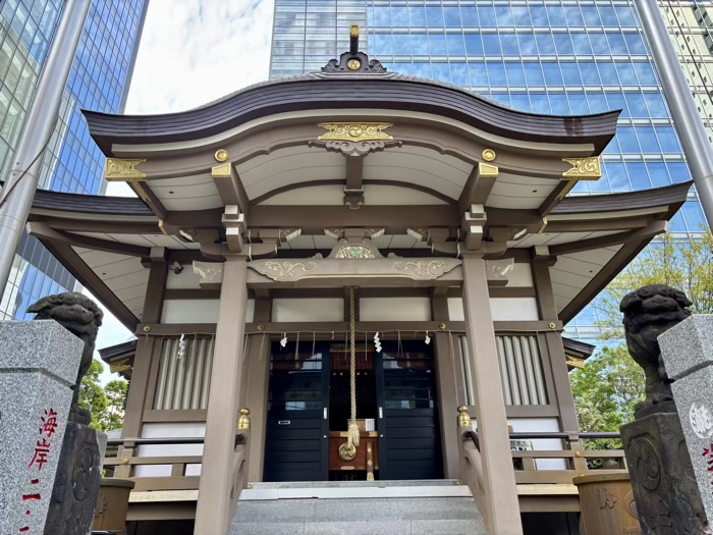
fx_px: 536
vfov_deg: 53.1
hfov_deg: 67.3
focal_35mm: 26
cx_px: 356
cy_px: 268
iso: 40
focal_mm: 5.96
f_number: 1.6
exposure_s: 1/213
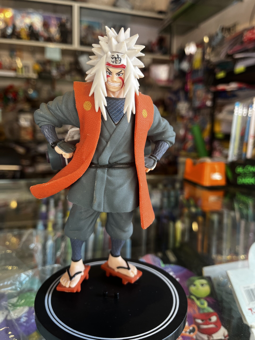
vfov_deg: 67.3
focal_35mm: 26
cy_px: 170
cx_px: 128
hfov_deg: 53.1
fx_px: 255
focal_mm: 5.1
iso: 40
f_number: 1.6
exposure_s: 1/100
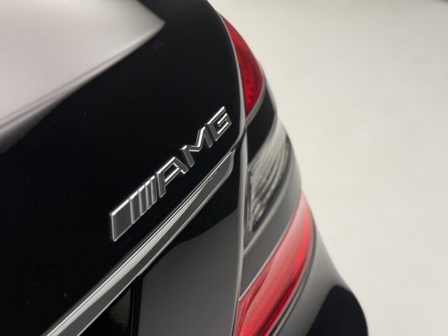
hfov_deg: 39.7
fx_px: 621
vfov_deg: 30.3
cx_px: 224
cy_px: 168
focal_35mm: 48
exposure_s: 1/58
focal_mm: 6.76
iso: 100
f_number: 1.78
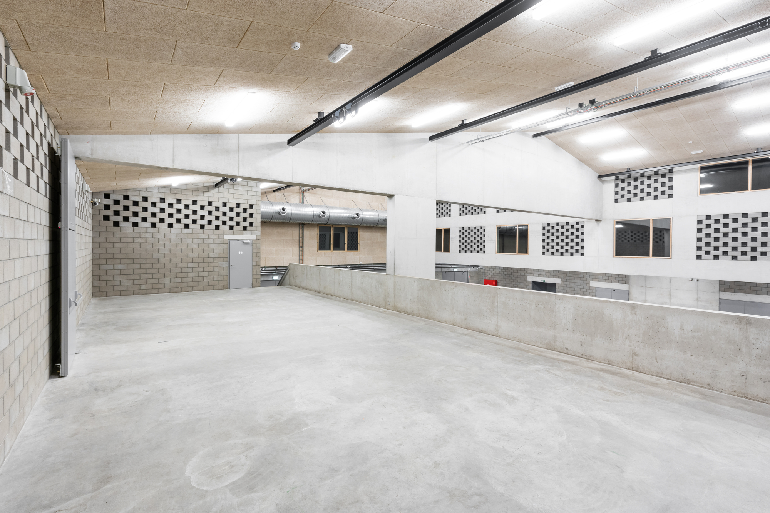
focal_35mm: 16
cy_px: 256
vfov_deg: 73.8
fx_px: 342
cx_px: 385
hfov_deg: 96.7
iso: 250
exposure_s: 1.6
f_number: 13
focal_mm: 16
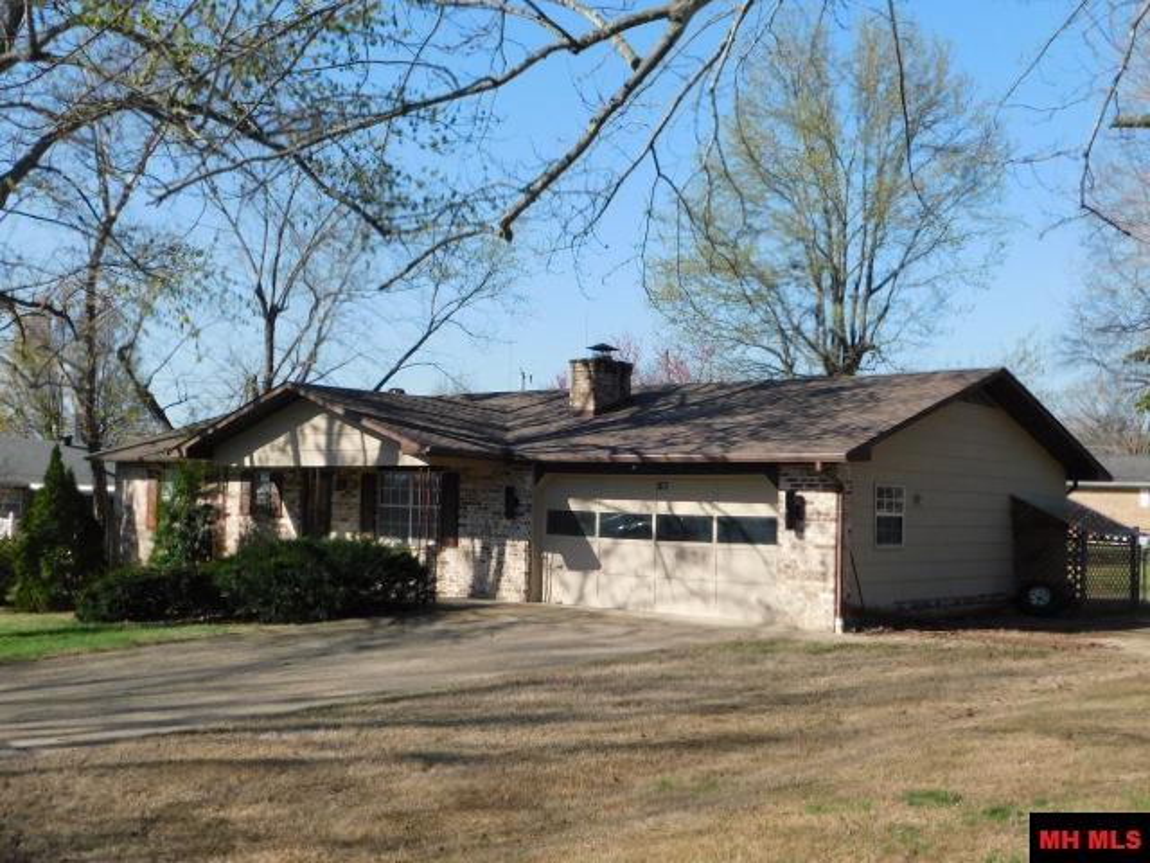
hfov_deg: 46.8
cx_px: 575
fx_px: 1329
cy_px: 432
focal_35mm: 40
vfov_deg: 36.0
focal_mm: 7.1
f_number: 3.6
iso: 125
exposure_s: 1/800
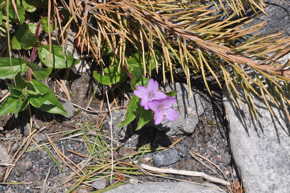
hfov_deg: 18.2
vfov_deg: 12.1
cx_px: 145
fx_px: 905
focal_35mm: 112
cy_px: 96
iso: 200
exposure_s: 1/125
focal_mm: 75
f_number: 18
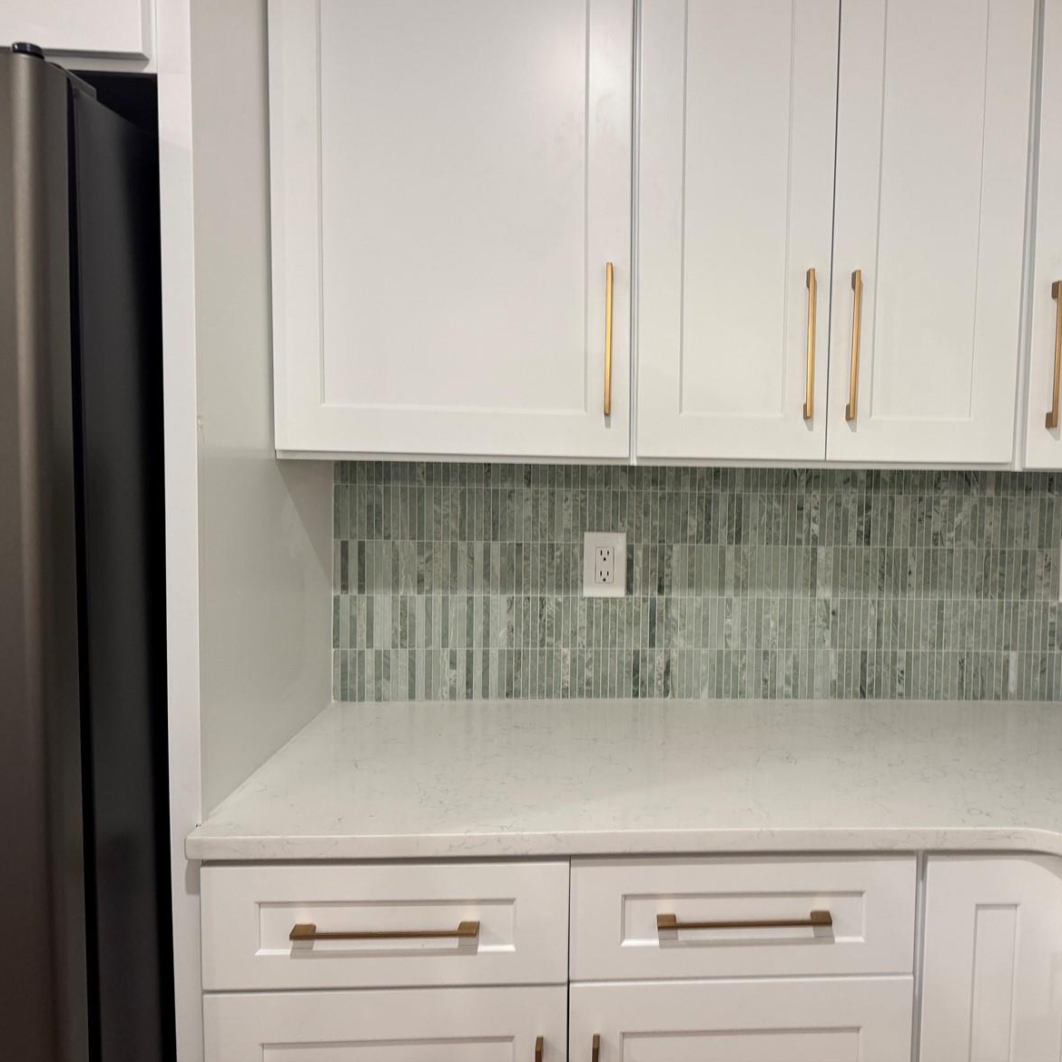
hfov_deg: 54.5
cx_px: 710
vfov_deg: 55.6
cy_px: 519
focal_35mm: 29
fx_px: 1007
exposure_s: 1/60
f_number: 1.78
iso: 160
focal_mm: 6.76
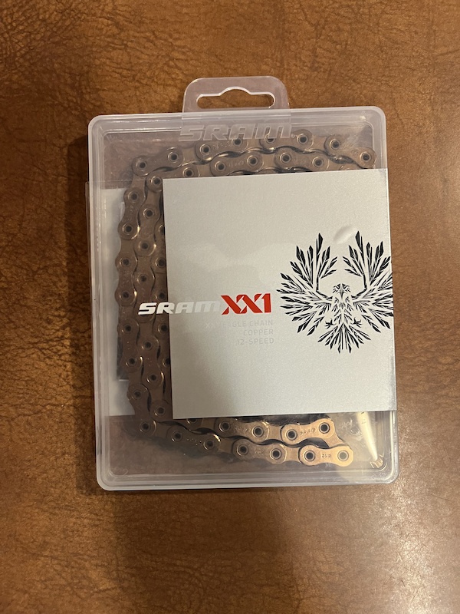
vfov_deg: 67.3
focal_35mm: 26
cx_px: 230
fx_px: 461
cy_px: 307
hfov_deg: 53.1
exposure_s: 1/60
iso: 200
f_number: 1.6
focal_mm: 5.1
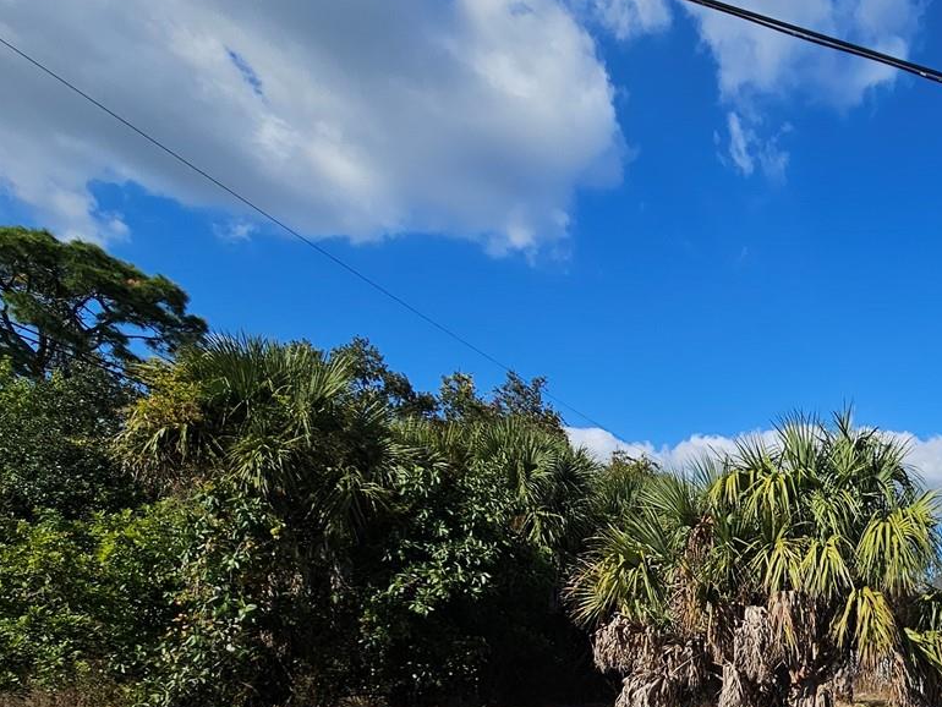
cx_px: 898
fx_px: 735
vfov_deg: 47.0
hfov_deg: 54.1
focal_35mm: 27
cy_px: 616
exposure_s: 1/2953
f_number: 2.2
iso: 50
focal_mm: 2.2
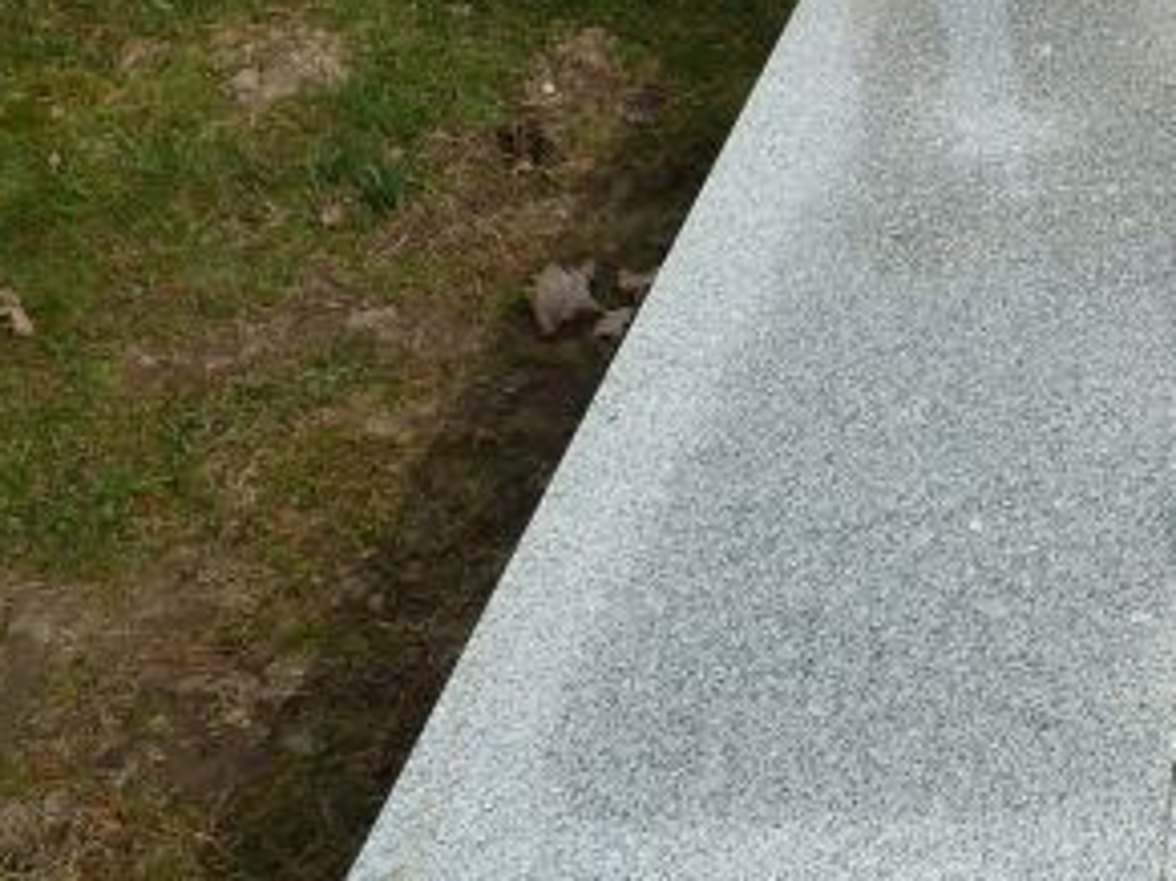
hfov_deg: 31.6
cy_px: 364
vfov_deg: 26.5
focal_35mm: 55
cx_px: 1241
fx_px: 1868
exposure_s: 1/400
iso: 80
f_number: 4
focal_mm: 4.1
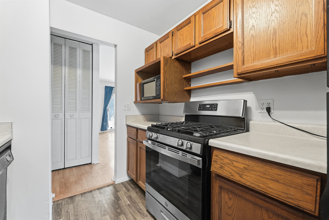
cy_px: 110
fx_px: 137
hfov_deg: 100.4
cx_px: 164
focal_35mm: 15
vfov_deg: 77.3
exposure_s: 1/800
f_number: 4
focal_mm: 10
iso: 800
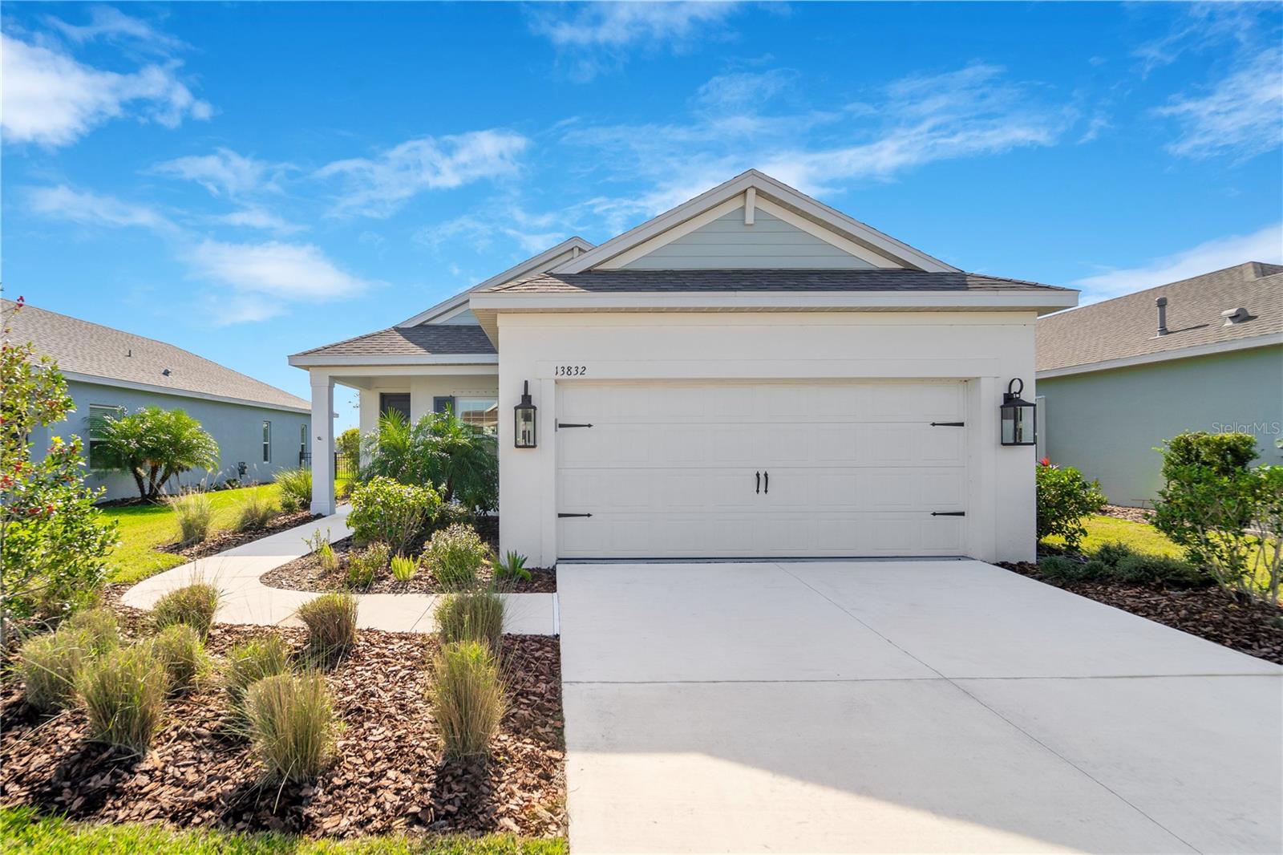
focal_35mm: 14
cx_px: 642
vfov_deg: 81.2
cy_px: 428
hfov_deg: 104.3
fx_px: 499
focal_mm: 14
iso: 100
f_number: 5
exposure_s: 1/800
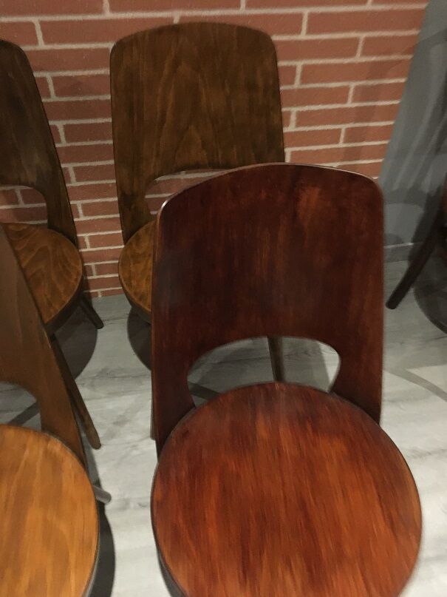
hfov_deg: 48.2
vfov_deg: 61.7
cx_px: 224
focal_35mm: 29
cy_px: 298
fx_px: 499
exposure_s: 1/17
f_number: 2.2
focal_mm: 4.15
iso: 400
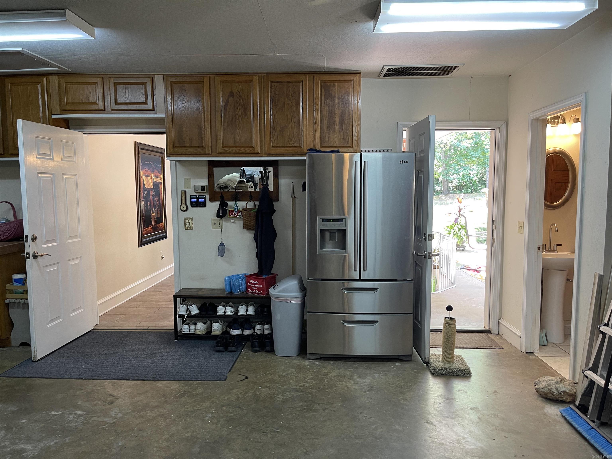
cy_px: 230
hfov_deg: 67.3
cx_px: 306
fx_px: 460
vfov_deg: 53.1
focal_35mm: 26
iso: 125
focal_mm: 5.1
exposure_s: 1/60
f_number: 1.6
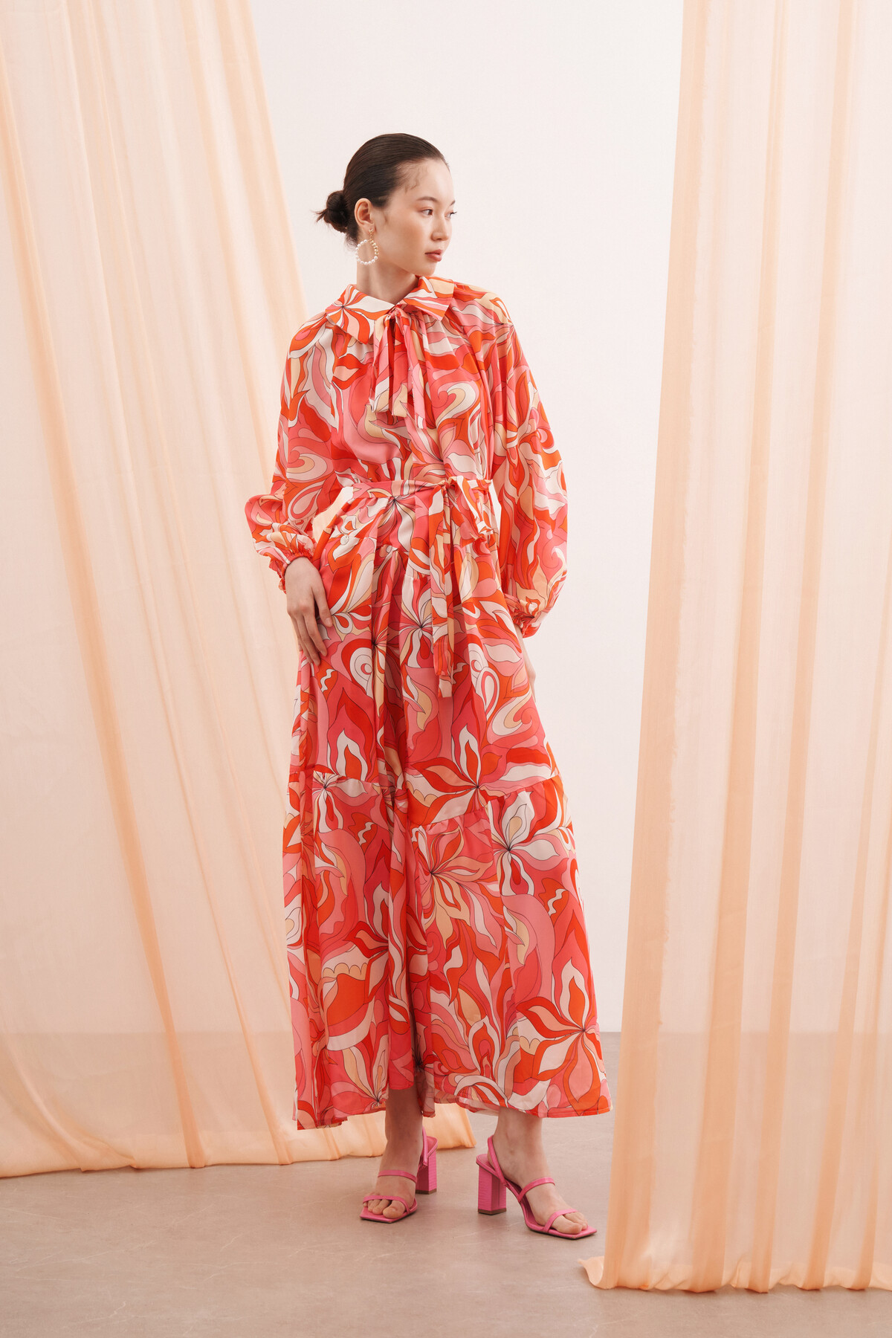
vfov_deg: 35.6
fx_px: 2081
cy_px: 669
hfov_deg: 24.2
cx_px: 446
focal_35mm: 56
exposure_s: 1/160
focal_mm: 56
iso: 400
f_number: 11
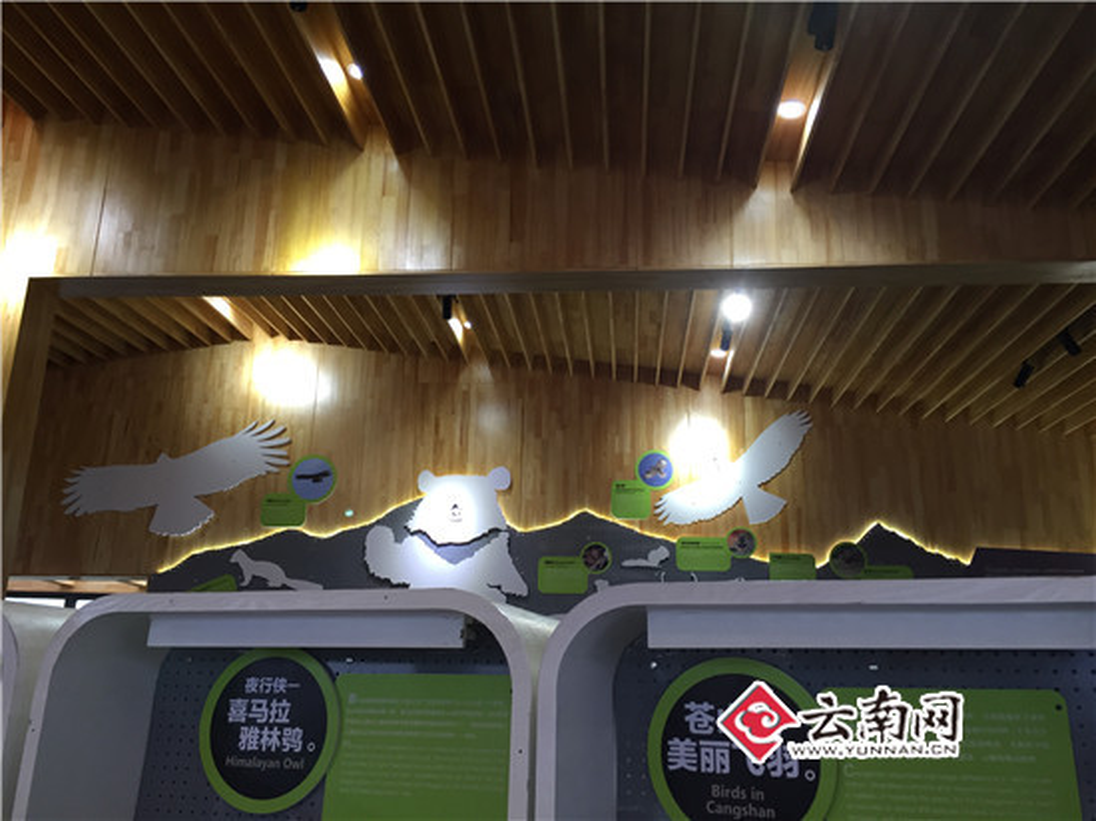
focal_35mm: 29
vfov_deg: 48.2
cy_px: 410
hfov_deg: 61.7
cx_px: 548
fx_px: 918
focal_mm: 4.15
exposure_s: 1/33
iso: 32
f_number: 2.2
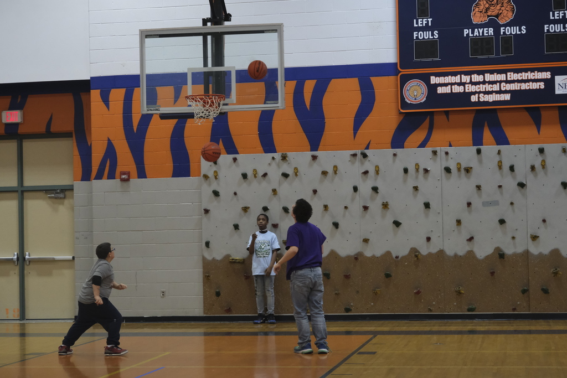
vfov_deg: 19.5
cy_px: 189
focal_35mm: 70
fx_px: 1103
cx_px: 284
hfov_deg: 28.8
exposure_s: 1/250
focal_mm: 46.6
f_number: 4
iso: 3200
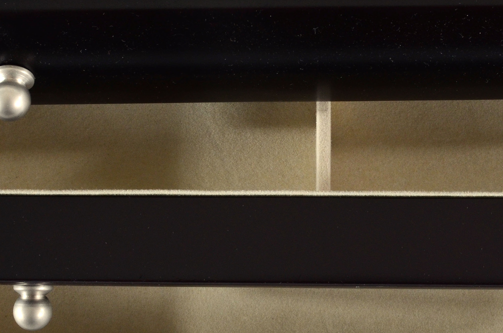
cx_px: 314
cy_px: 114
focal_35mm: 99
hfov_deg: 20.6
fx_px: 1384
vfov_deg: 13.7
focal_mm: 27
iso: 400
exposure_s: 1/80
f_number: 18
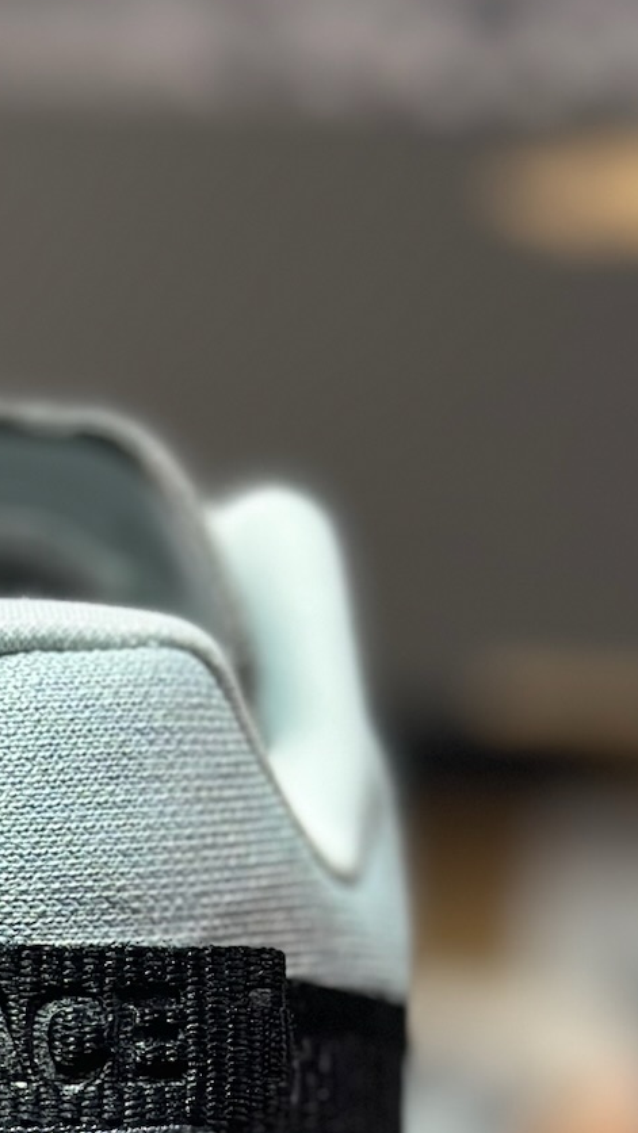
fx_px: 3848
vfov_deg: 16.3
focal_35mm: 128
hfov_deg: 9.4
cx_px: 8
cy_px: 1195
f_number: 1.78
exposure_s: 1/277
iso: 80
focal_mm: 6.86
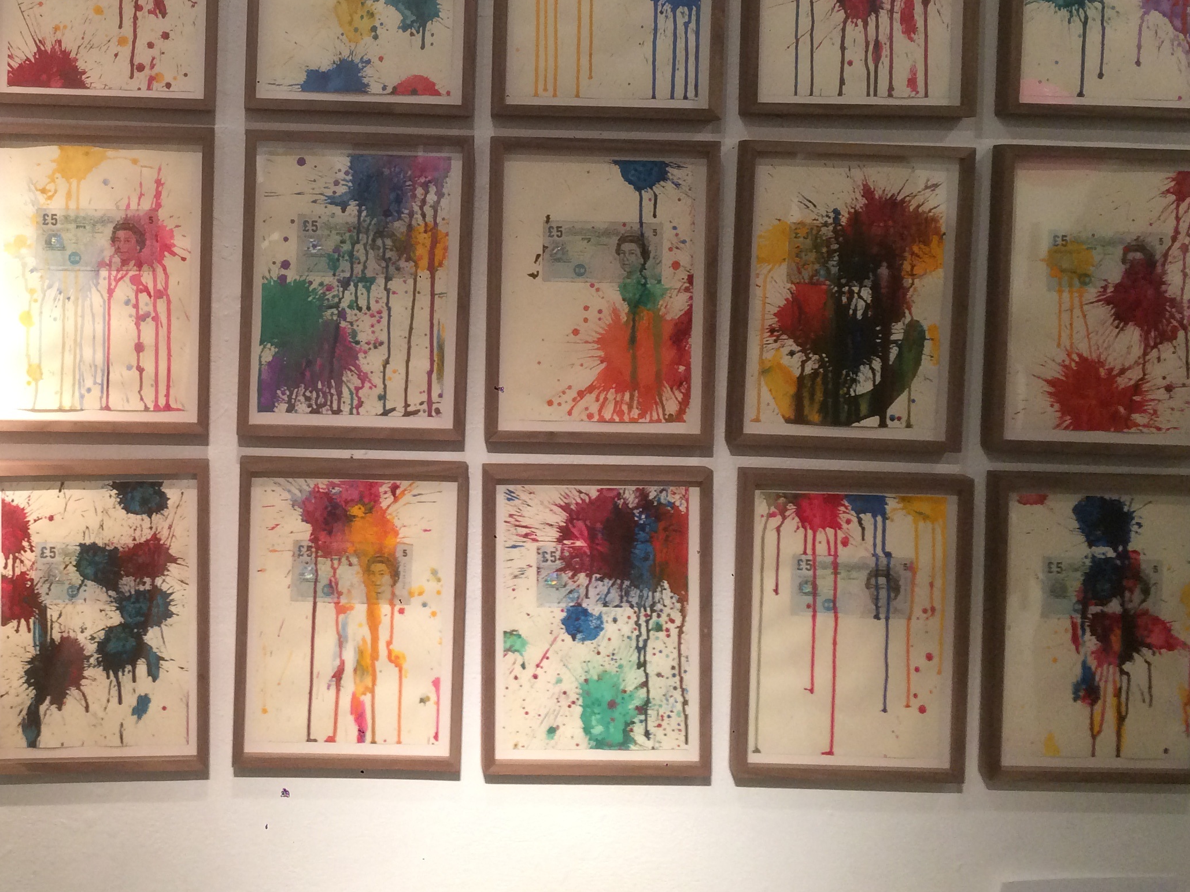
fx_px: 1581
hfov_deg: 40.3
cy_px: 230
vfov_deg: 31.0
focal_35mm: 46
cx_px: 331
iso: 160
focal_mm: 4.15
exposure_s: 1/33
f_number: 2.2
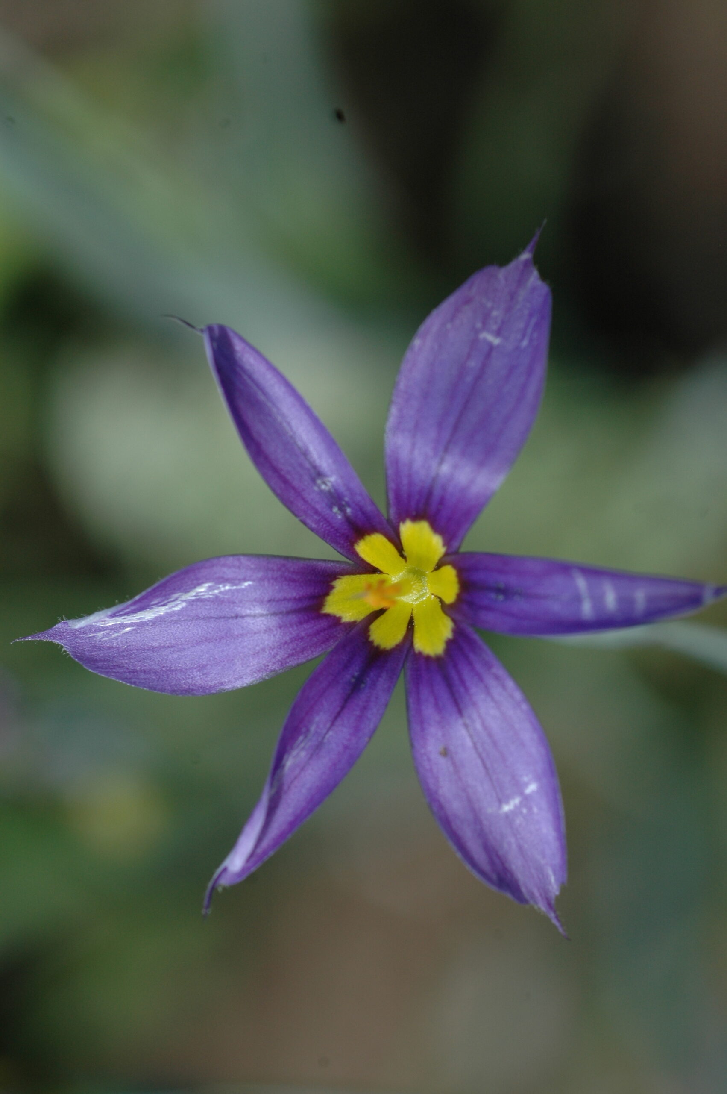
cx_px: 364
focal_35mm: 90
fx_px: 2731
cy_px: 547
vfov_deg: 22.6
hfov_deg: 15.2
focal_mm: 60
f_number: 7.1
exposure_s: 1/200
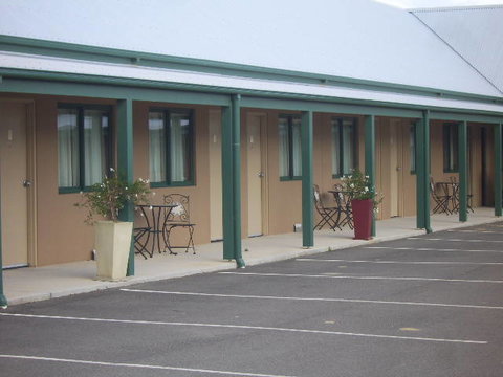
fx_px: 1657
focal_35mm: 114
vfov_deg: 13.0
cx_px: 252
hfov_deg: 17.3
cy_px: 188
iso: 50
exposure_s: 1/100
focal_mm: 23.4
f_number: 7.4
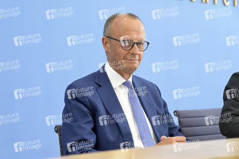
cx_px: 120
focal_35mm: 65
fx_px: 431
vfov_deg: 20.9
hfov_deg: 31.0
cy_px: 80
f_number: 5.6
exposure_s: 1/500
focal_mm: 65
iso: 4000
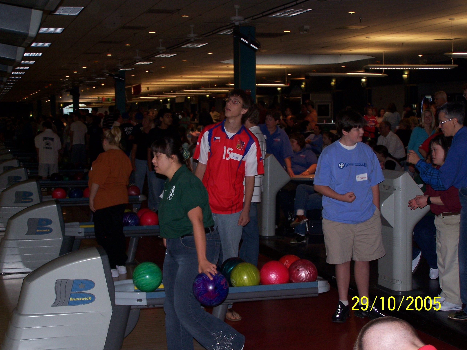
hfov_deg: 30.3
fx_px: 863
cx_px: 234
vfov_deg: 22.9
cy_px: 175
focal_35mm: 64
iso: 140
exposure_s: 1/80
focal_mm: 10.7
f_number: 3.2
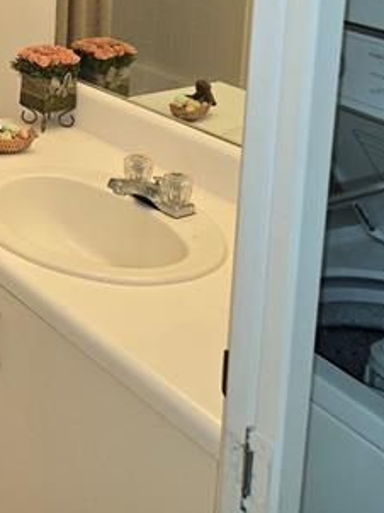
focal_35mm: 61
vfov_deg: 30.0
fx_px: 904
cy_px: 27
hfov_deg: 20.1
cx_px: -216
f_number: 1.7
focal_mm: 6.3
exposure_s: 1/60
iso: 125
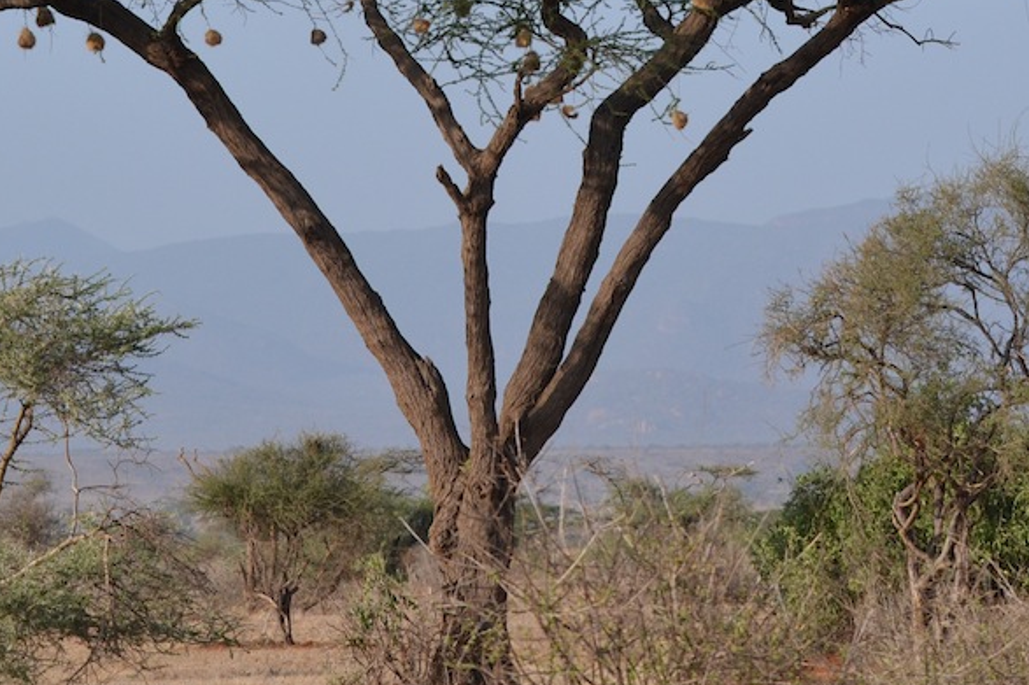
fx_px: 8601
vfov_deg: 4.6
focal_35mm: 301
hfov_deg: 6.8
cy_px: 109
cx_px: 359
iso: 400
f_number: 8
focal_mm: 92
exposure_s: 1/1000
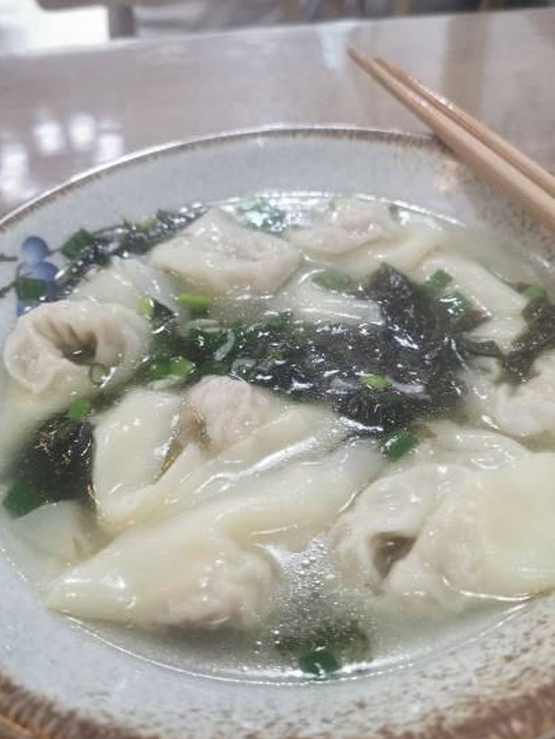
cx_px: 291
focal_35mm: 30
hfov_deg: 46.8
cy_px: 354
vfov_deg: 59.9
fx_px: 641
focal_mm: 5.58
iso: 200
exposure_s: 1/50
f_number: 1.8
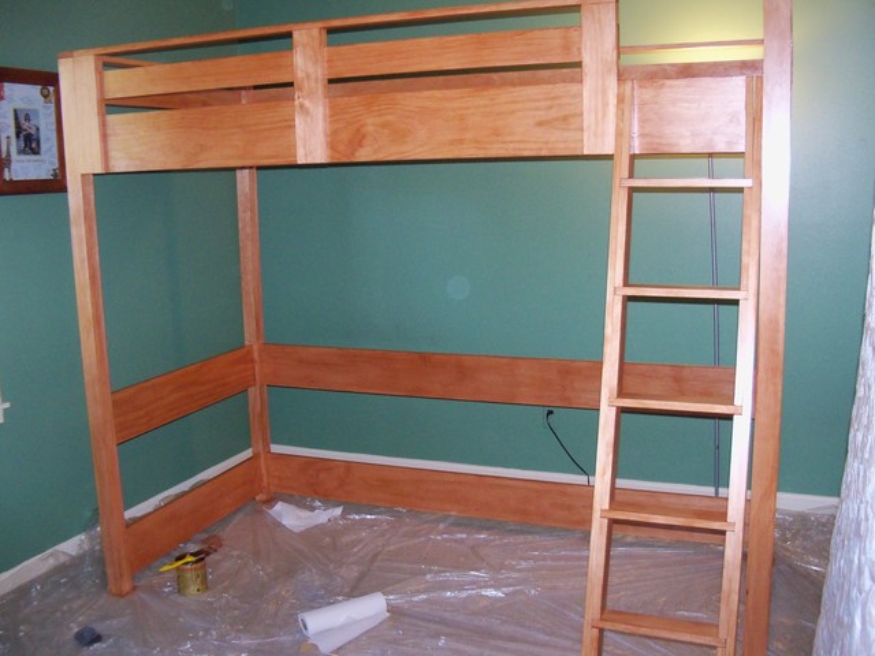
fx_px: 885
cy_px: 328
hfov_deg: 52.6
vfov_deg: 40.7
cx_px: 438
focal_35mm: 35
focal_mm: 6.2
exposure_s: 1/30
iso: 400
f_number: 3.5
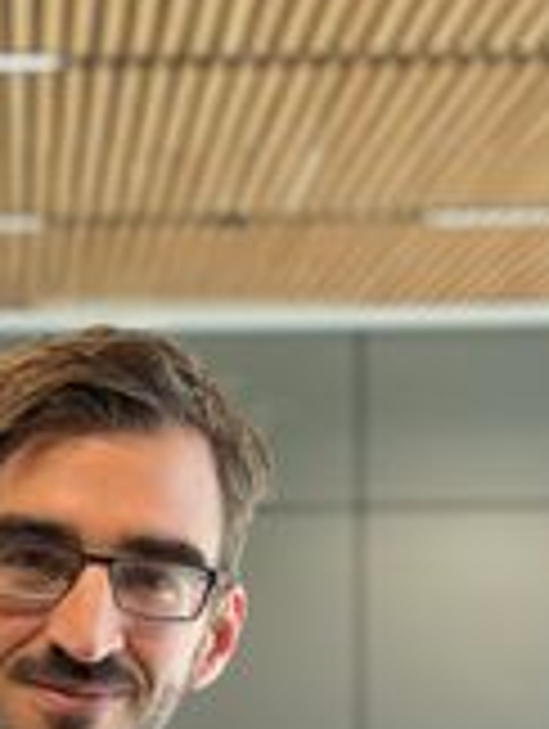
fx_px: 3459
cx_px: 36
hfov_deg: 9.0
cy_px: 1076
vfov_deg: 11.6
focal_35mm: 164
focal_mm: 6
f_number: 2
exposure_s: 1/100
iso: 160
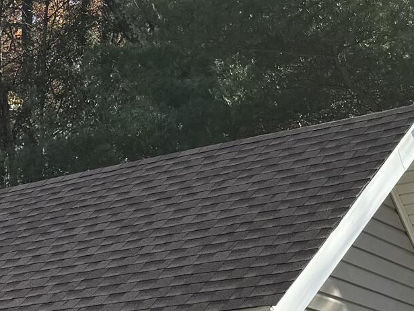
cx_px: -296
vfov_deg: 12.1
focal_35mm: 117
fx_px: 1400
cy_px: 466
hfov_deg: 15.0
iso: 80
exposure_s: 1/1151
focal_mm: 6.76
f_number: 1.78
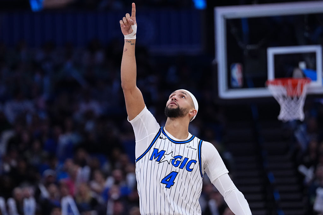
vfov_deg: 4.6
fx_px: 2692
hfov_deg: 6.9
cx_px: 162
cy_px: 108
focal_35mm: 300
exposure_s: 1/1600
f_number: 2.8
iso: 3200
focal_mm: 200
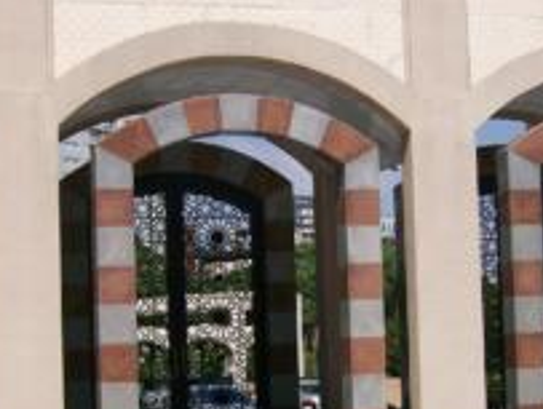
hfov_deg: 22.7
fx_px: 1351
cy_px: 301
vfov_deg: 17.1
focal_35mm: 86
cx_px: 214
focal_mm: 5.8
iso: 80
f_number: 7.2
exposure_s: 1/355
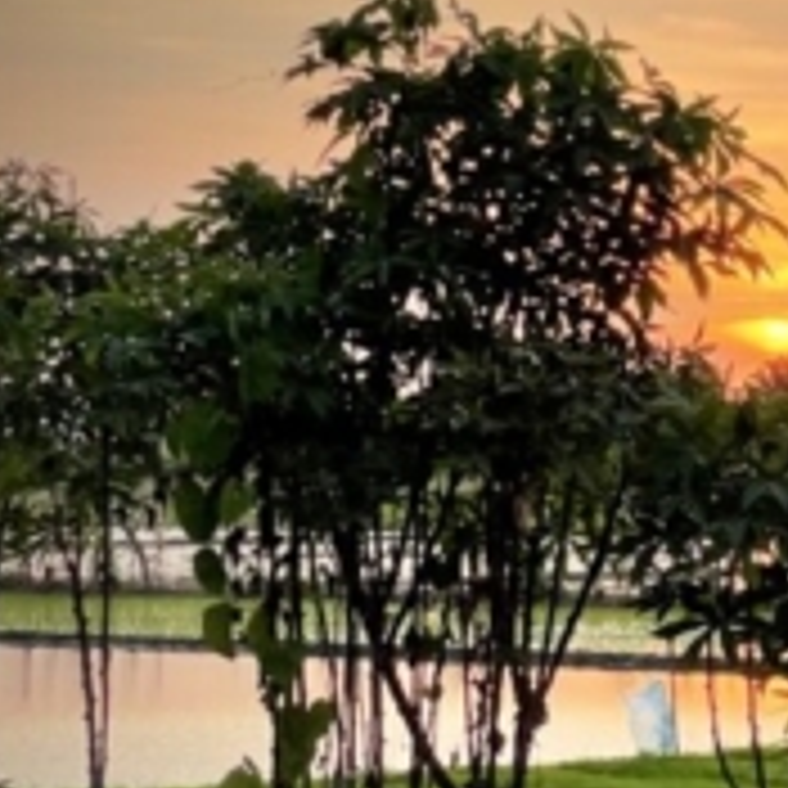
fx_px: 4327
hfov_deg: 9.9
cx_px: 1337
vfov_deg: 10.4
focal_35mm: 168
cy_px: 549
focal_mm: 6
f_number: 2
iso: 25
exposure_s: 1/259
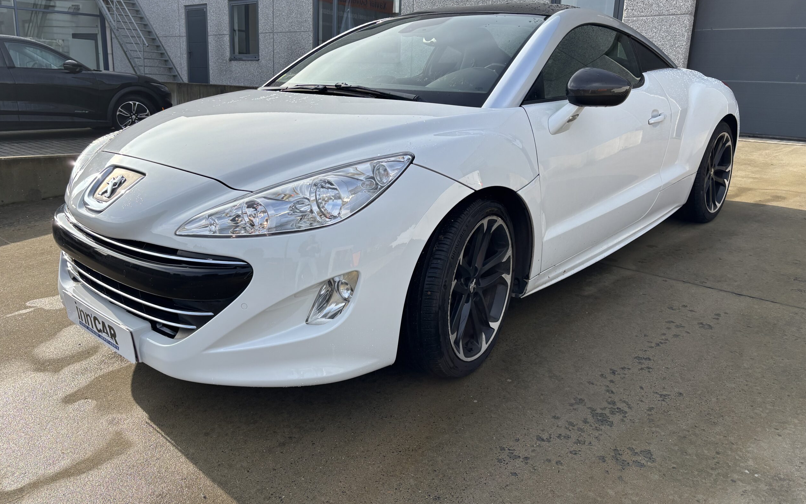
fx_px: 615
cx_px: 402
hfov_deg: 66.5
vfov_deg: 44.5
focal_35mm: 28
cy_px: 221
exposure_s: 1/2242
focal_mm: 5.96
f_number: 1.6
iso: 50
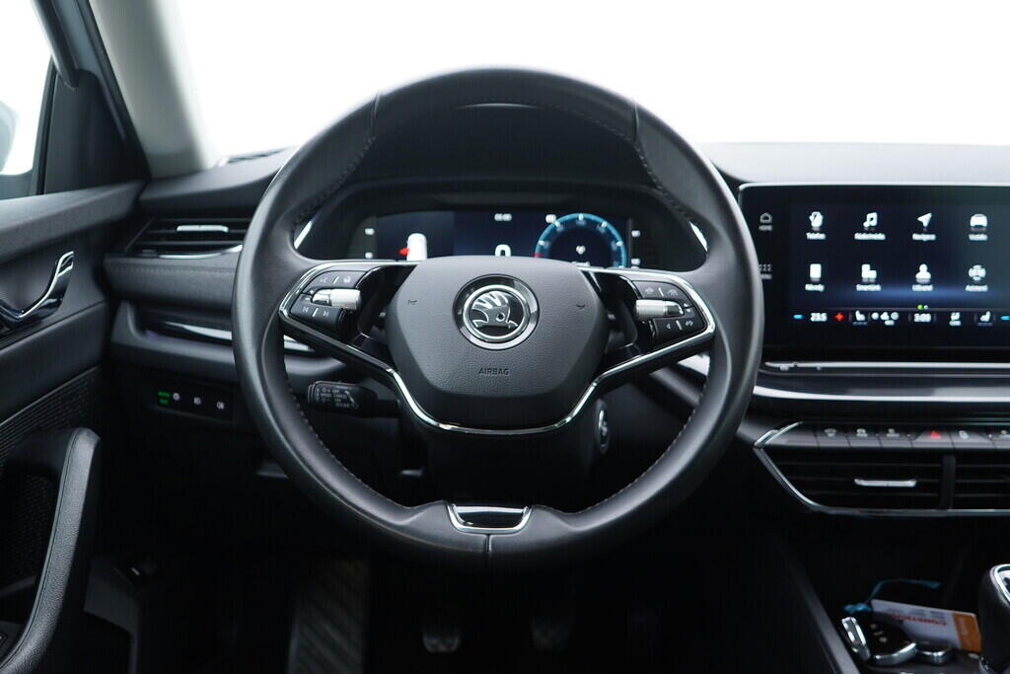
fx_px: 1010
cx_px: 505
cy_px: 337
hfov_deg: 53.1
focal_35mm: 36
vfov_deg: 36.9
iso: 250
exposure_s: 1/40
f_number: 2.8
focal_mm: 24
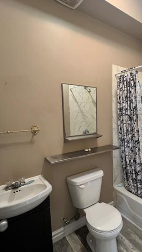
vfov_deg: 86.6
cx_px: 109
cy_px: 129
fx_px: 134
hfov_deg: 53.1
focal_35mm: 20
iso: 400
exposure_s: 1/60
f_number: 1.8
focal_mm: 1.57
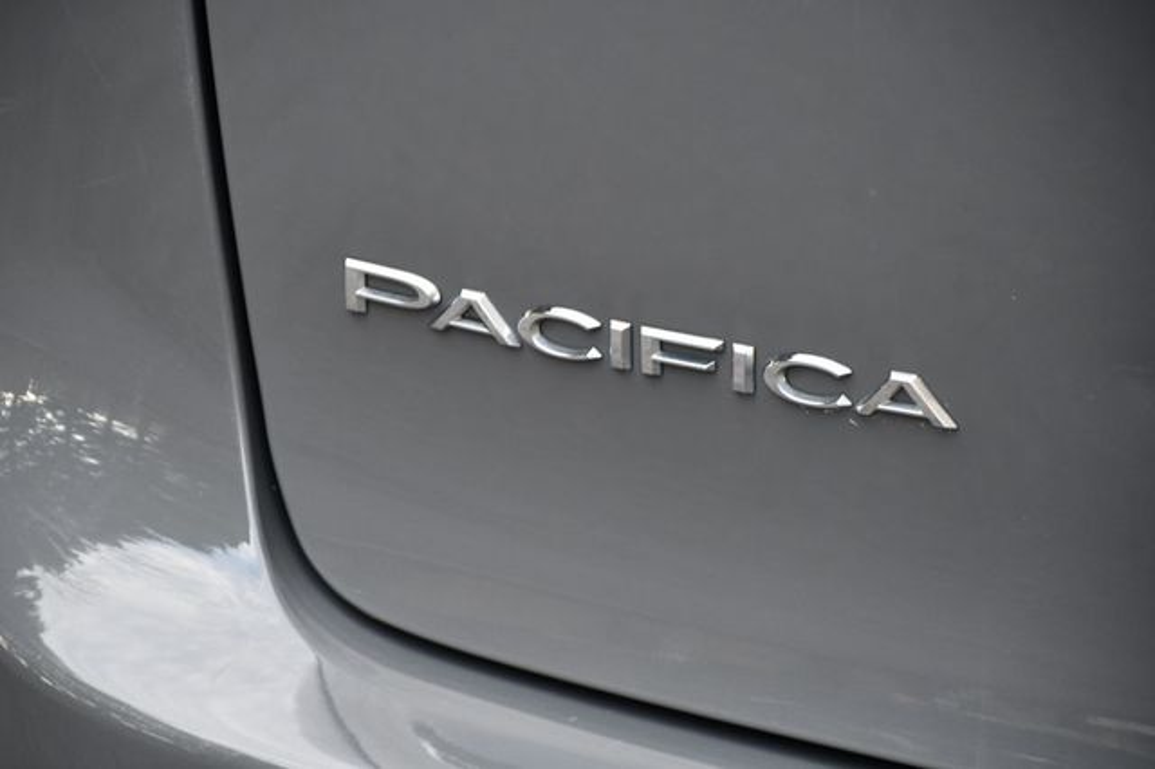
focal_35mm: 195
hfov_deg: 10.6
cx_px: 578
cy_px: 384
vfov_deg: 7.0
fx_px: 6253
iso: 800
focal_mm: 130
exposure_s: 1/160
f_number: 4.8
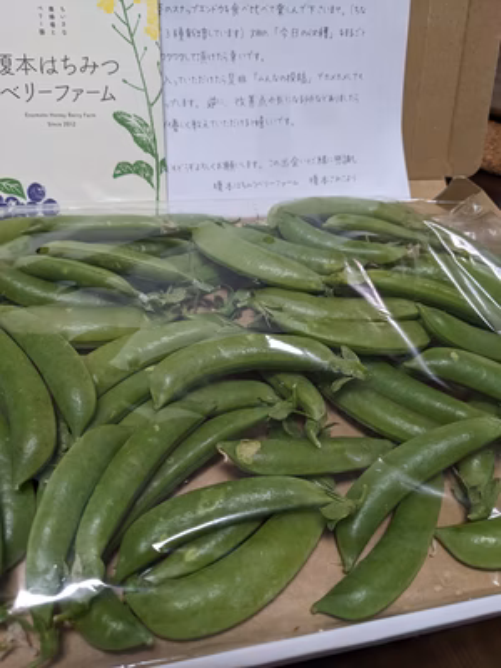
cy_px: 334
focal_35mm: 27
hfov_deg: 51.4
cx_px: 250
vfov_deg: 65.3
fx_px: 521
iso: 93
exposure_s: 1/60
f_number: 1.73
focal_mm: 4.38
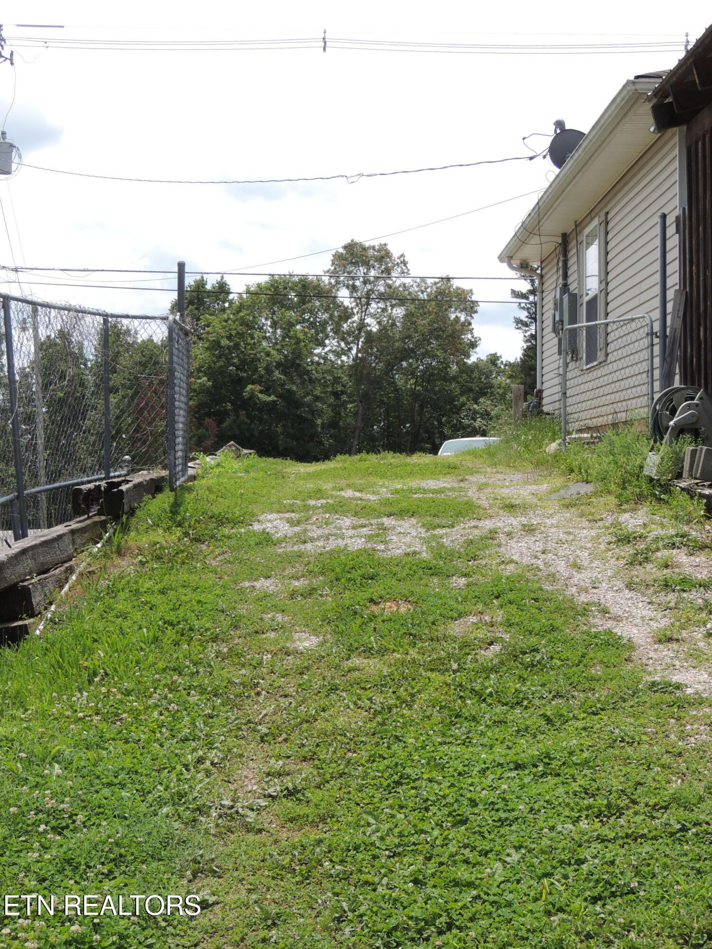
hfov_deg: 29.1
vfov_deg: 38.2
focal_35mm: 50
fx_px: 1371
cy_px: 474
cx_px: 356
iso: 100
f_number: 3.6
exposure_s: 1/800
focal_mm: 8.9
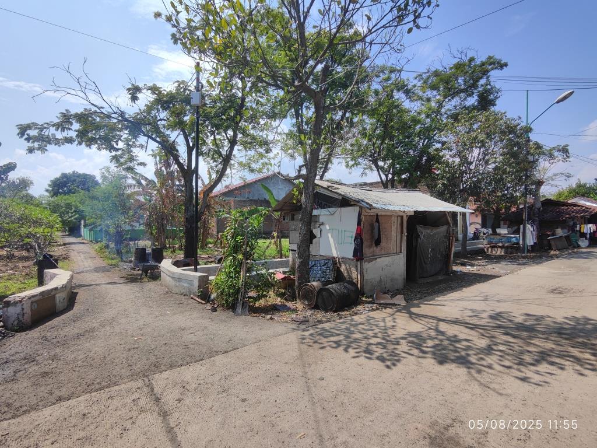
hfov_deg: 94.5
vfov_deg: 78.1
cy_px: 224
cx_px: 298
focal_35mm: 16
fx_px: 276
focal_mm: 2.13
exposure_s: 1/1089
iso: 50
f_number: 2.4
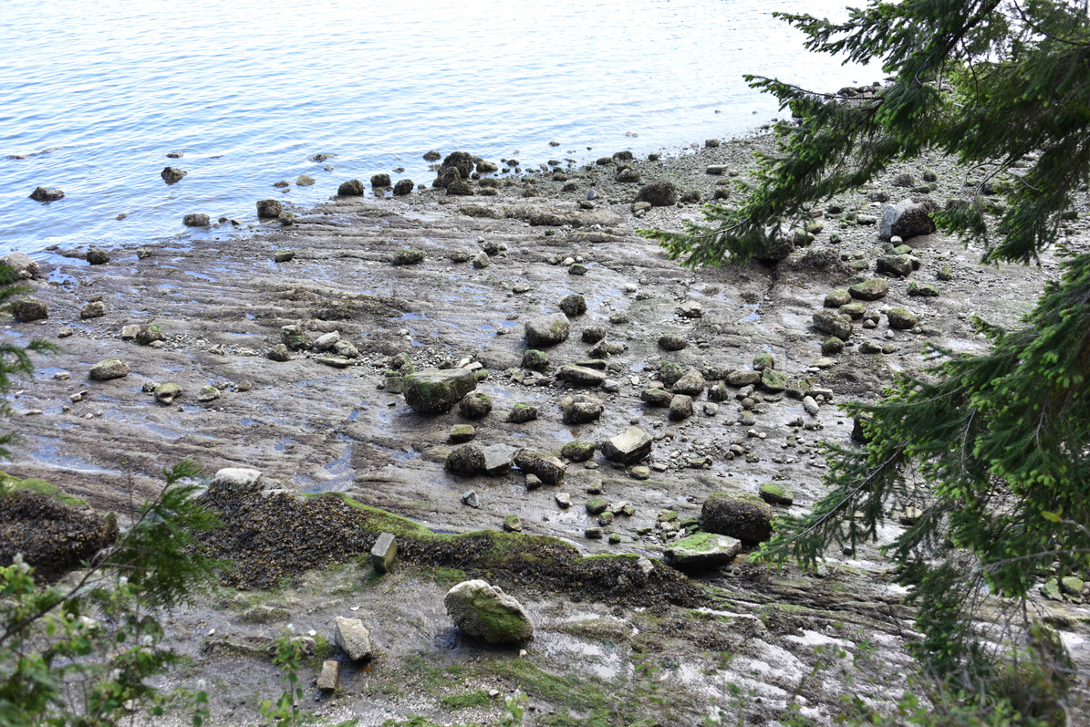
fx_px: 908
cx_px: 566
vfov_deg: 43.6
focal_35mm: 30
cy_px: 385
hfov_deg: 61.9
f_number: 4.5
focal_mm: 28
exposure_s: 1/80
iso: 100
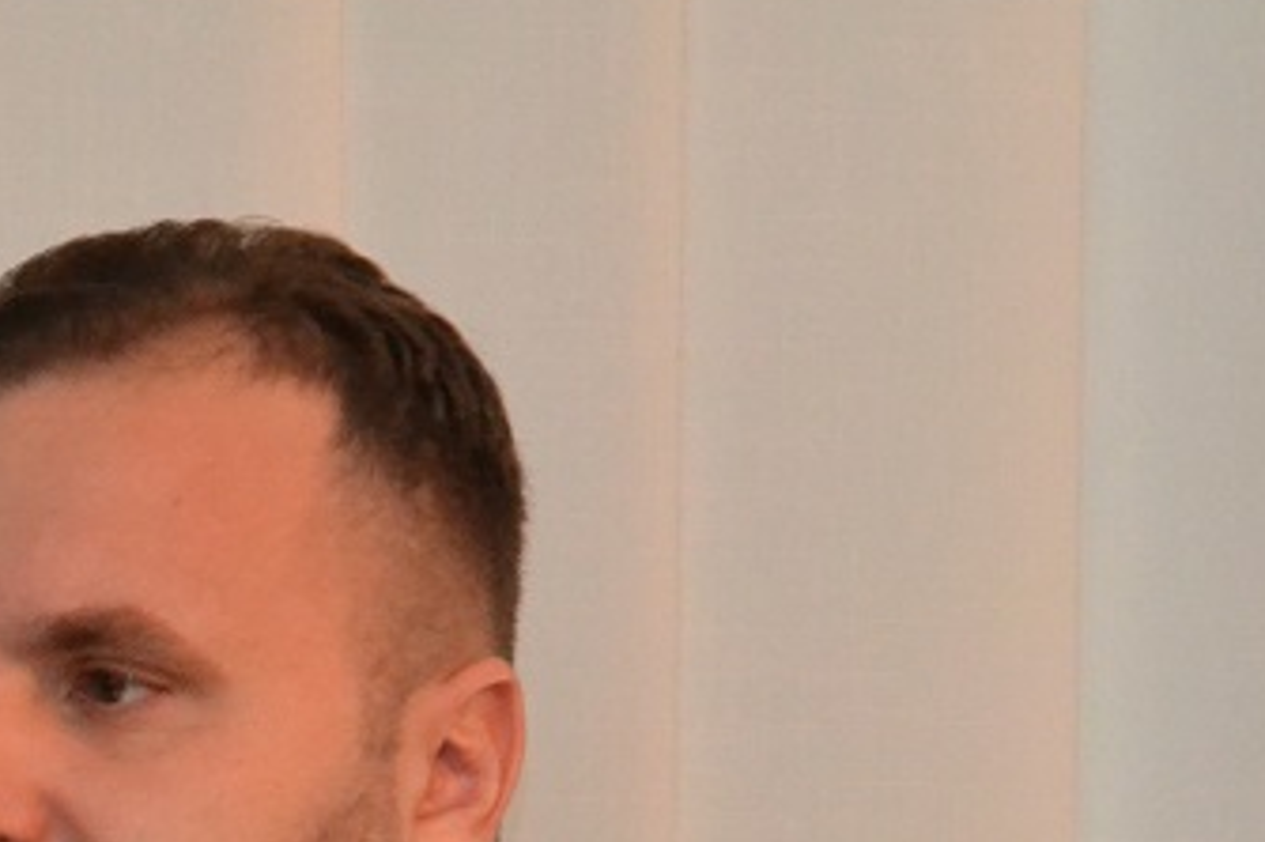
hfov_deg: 3.7
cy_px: 1393
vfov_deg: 2.4
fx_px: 19800
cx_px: 57
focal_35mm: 564
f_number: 6.3
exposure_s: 1/20
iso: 3200
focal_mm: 105
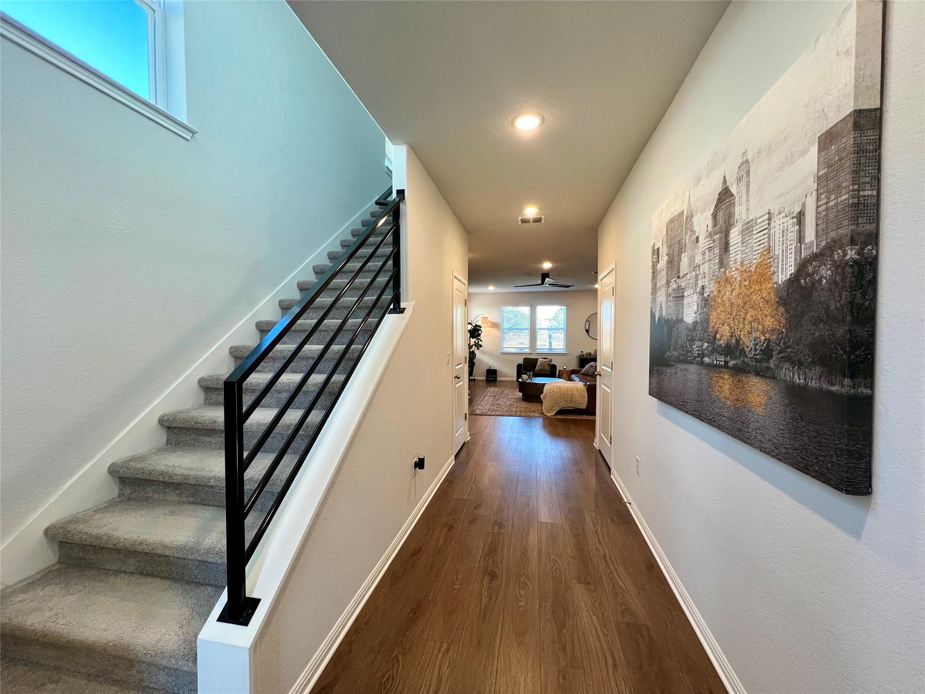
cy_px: 347
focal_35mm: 13
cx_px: 462
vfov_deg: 89.9
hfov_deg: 106.2
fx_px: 347
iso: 160
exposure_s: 1/120
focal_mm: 1.57
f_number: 1.8
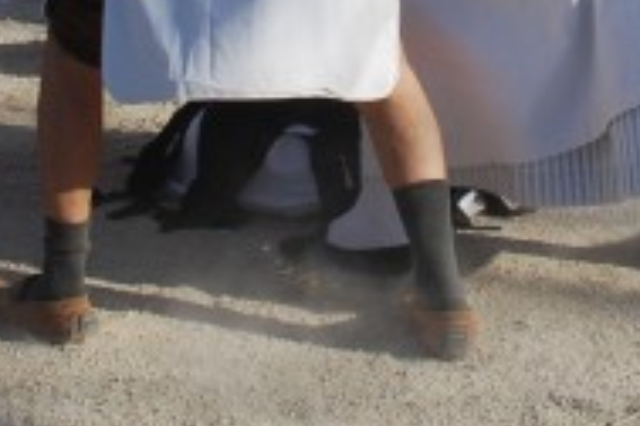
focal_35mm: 153
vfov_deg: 8.7
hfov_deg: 13.4
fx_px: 2720
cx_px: 328
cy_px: -265
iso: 100
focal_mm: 24
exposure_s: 1/250
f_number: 8
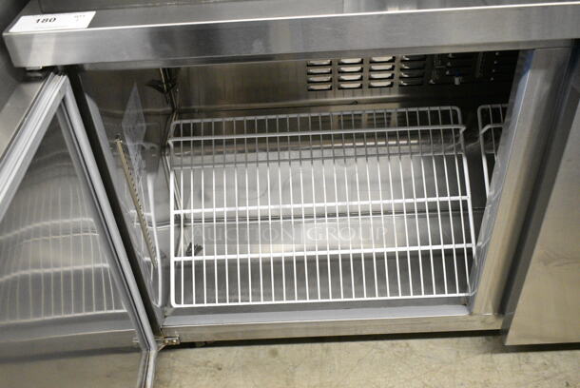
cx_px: 290
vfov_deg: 37.0
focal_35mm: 36
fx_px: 581
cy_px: 194
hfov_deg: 53.1
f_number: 5.6
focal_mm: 24
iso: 6400
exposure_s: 1/200
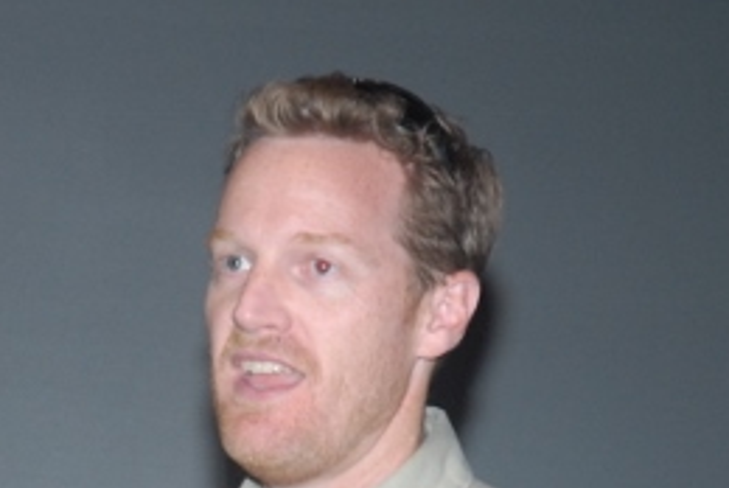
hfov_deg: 8.5
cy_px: 704
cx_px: -3
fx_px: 4865
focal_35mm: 240
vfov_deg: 5.7
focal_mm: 52
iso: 400
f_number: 5.6
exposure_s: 1/60
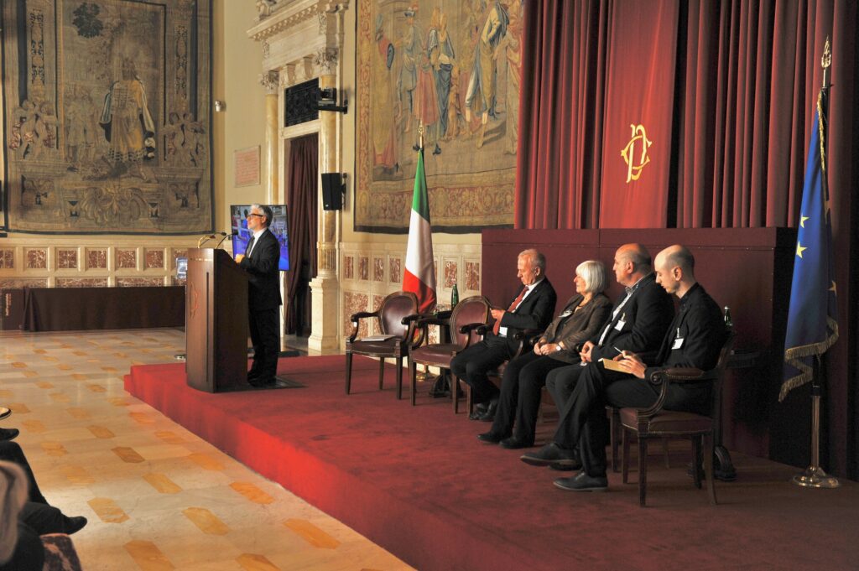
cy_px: 286
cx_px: 430
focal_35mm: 44
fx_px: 1049
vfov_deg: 30.5
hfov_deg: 44.5
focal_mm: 44
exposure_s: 1/160
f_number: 4.5
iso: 1000
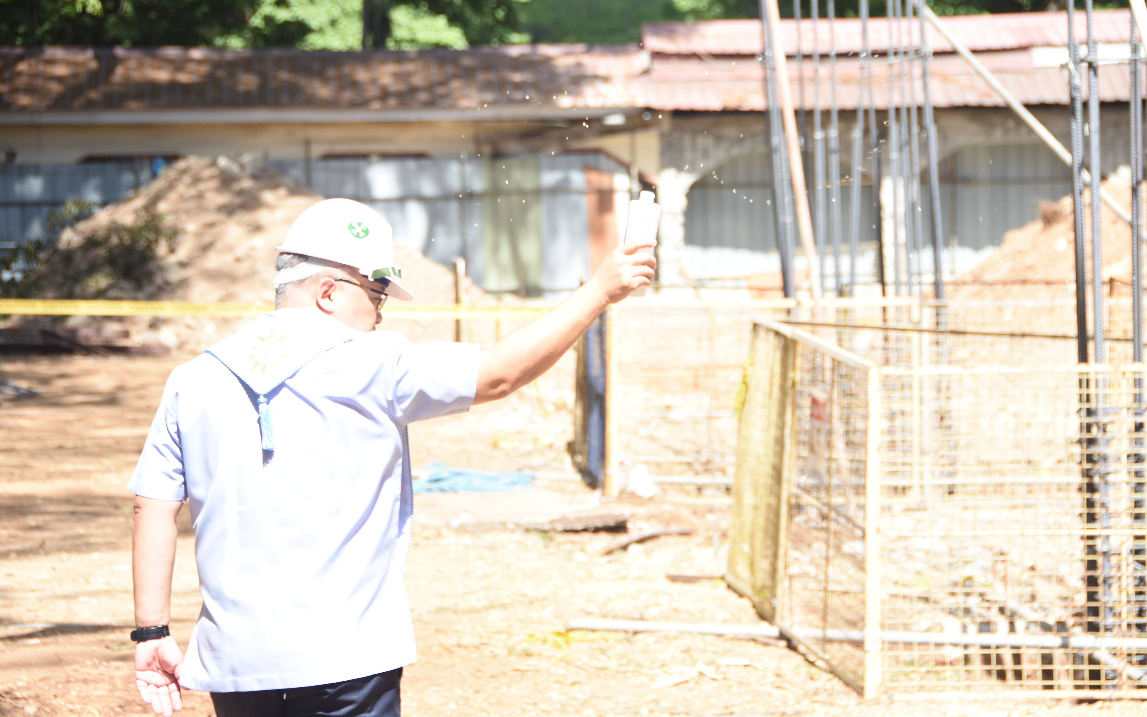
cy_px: 337
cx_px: 573
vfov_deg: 10.4
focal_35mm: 126
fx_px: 3939
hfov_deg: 16.6
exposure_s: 1/400
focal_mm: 82
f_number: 5
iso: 250
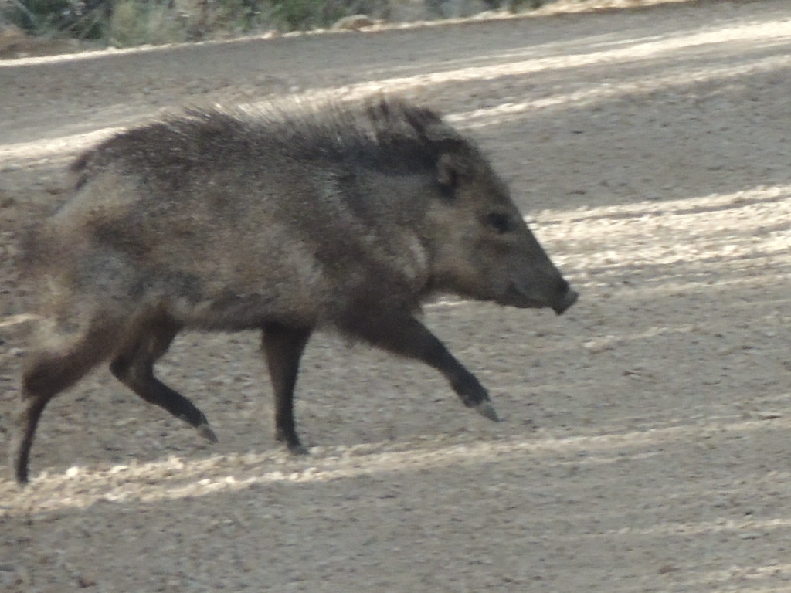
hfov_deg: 6.1
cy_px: 296
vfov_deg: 4.6
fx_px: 7426
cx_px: 396
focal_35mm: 325
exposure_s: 1/500
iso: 400
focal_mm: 57.9
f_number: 4.8
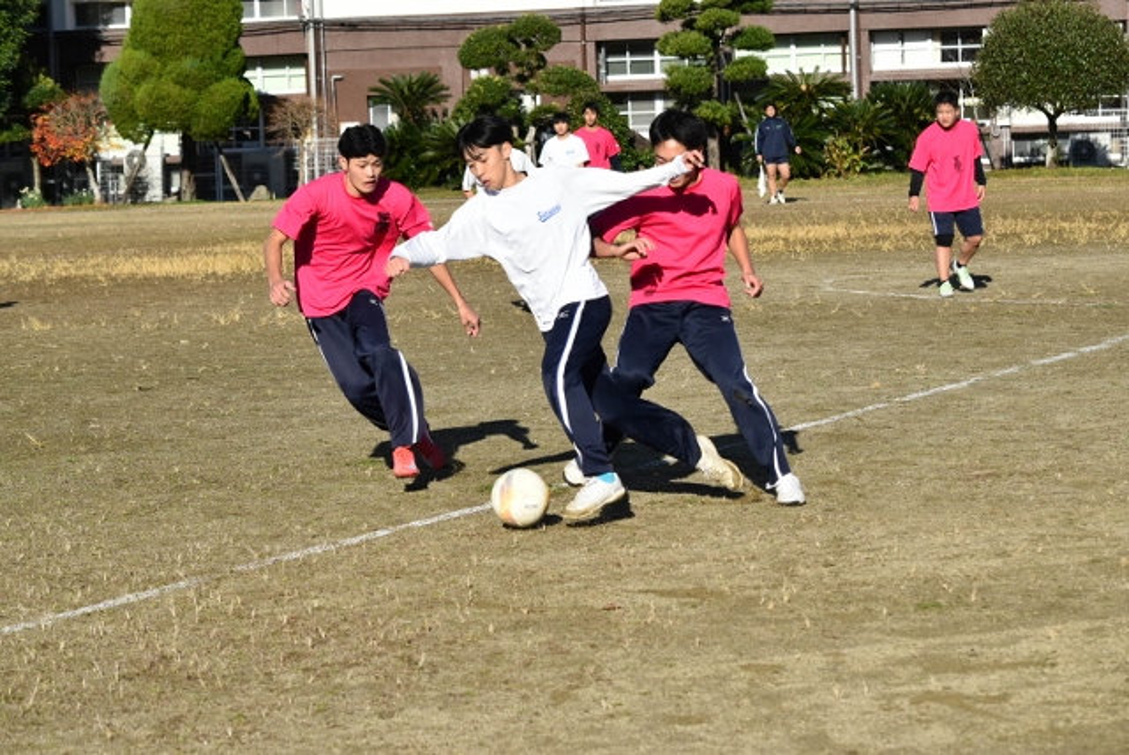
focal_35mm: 108
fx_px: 3390
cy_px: 378
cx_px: 564
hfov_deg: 18.9
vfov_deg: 12.7
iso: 400
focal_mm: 72
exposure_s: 1/2000
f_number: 7.1
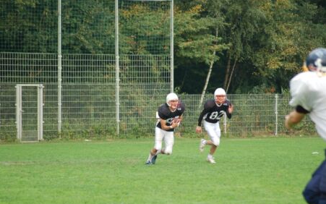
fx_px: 2044
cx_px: 163
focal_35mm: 230
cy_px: 108
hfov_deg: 9.1
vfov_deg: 5.7
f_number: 4.5
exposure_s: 1/500
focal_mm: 150
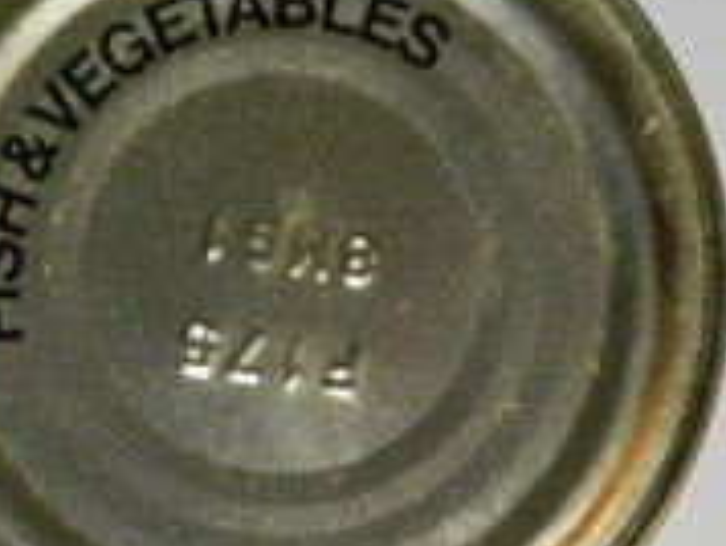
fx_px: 2499
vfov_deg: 12.5
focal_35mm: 119
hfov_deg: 16.5
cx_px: 306
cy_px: 257
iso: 640
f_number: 4.4
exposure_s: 1/100
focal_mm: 9.4
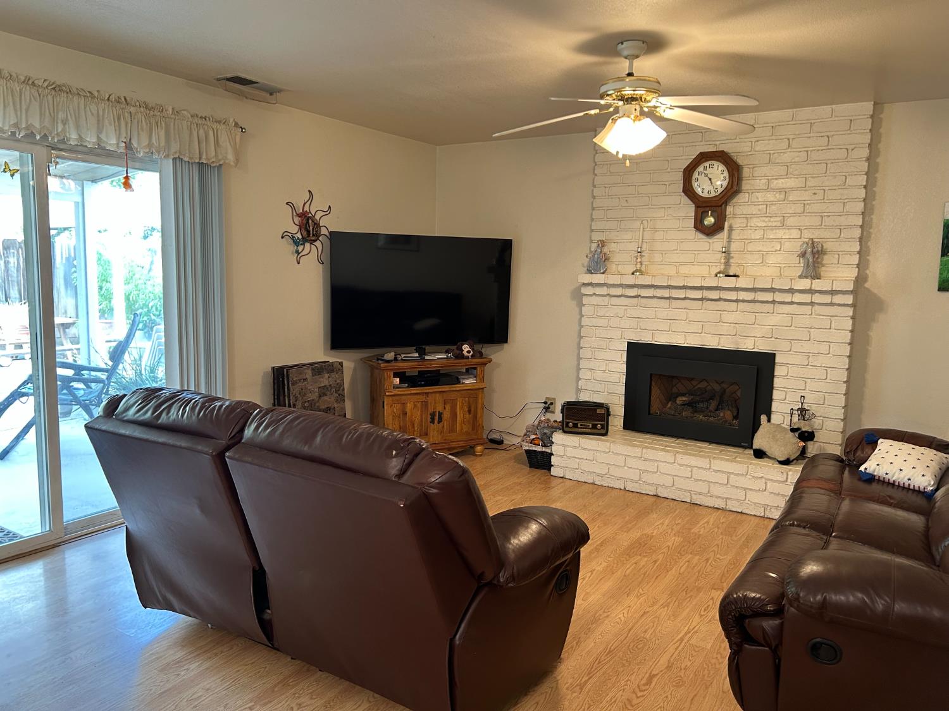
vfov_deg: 53.1
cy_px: 356
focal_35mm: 26
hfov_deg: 67.3
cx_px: 474
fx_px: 713
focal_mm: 5.7
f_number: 1.5
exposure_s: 1/60
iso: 160
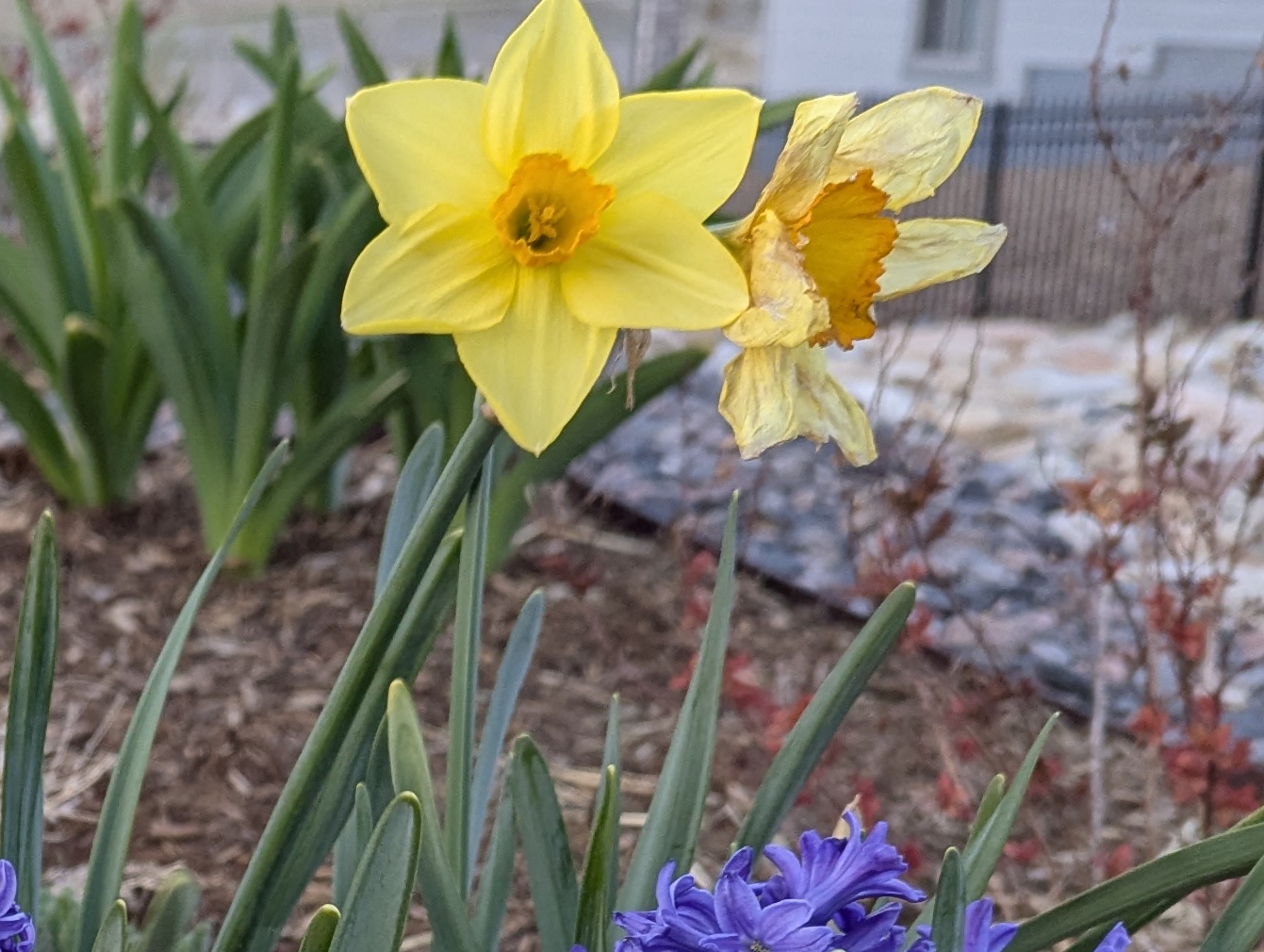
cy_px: 1055
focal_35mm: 73
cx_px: -232
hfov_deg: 24.3
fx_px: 2670
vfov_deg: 19.4
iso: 65
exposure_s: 1/191
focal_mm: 6.81
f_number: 1.85
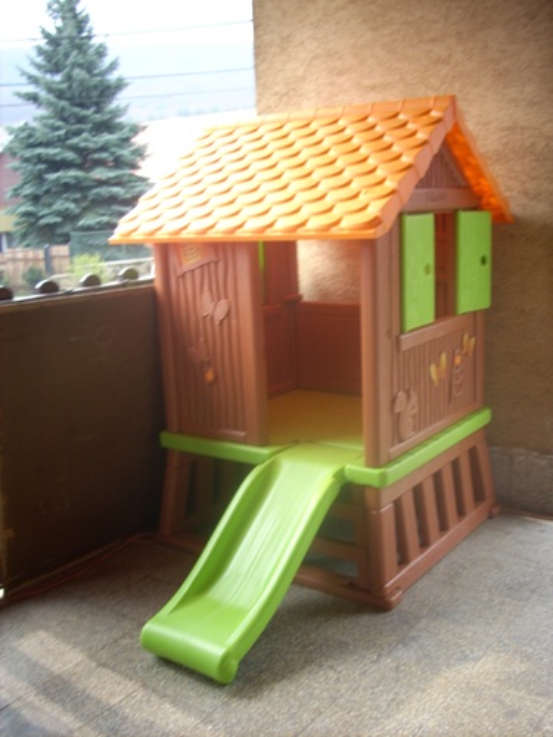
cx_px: 276
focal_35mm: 37
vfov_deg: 50.1
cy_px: 368
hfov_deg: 38.7
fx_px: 788
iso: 64
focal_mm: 6.2
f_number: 2.8
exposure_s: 1/57.5
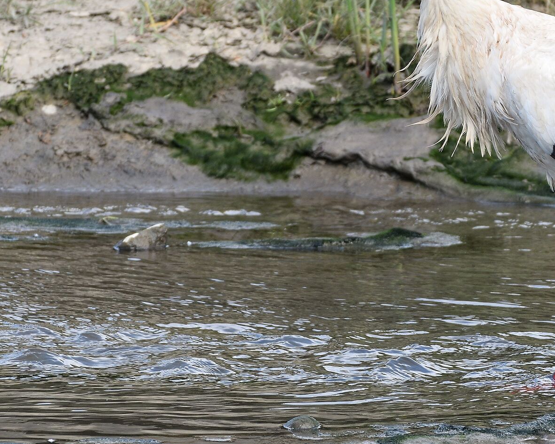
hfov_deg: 1.9
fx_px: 16950
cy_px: 134
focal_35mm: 1032
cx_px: 451
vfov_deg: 1.5
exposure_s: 1/500
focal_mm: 360
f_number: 7.1
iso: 320
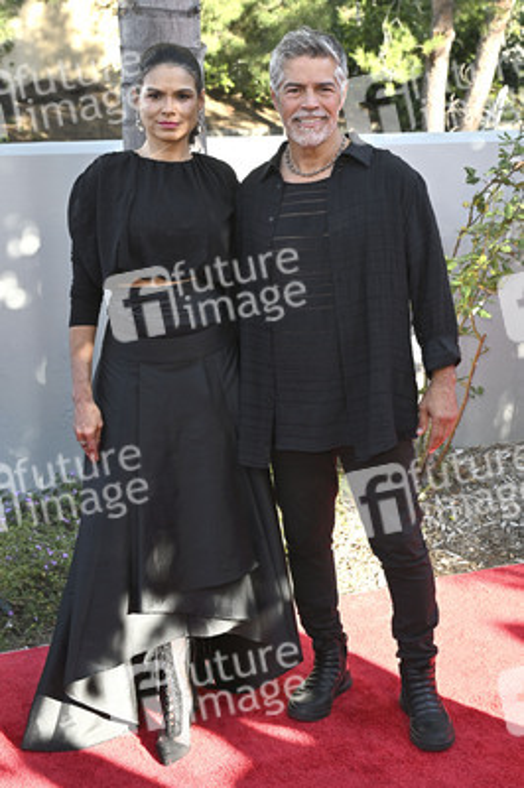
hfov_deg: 29.8
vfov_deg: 43.6
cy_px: 394
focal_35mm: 45
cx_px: 262
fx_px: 984
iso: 640
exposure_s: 1/320
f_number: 5.6
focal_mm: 45
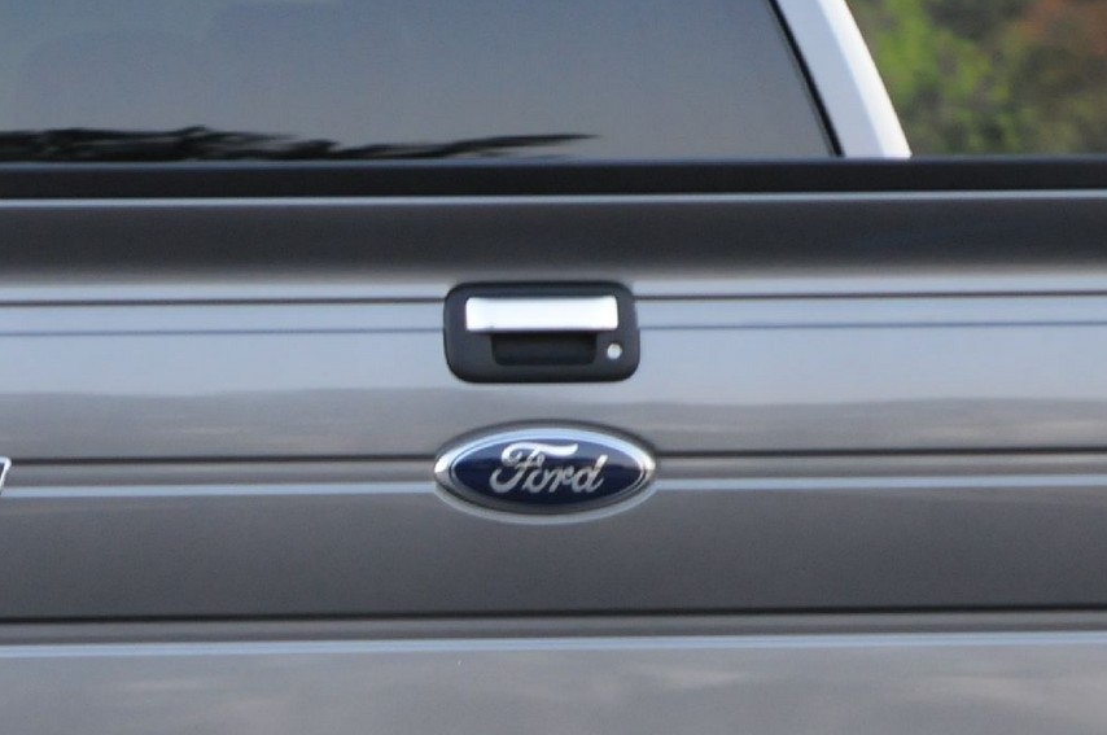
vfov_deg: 2.6
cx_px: 146
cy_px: 640
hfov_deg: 3.9
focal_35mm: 527
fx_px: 16184
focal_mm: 120
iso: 800
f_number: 4.8
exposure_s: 1/40
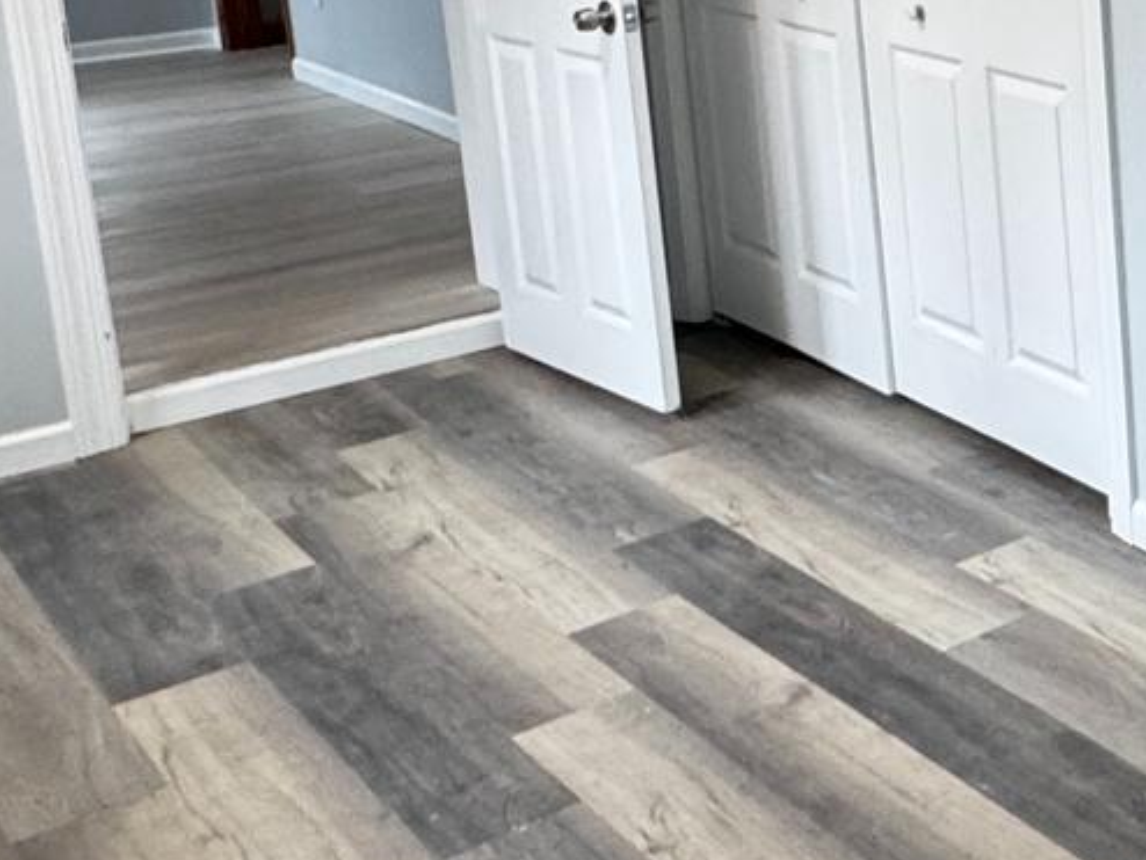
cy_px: -5
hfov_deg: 25.9
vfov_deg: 24.1
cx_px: 1652
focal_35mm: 58
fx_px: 1921
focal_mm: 2.22
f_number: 2.2
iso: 320
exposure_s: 1/120
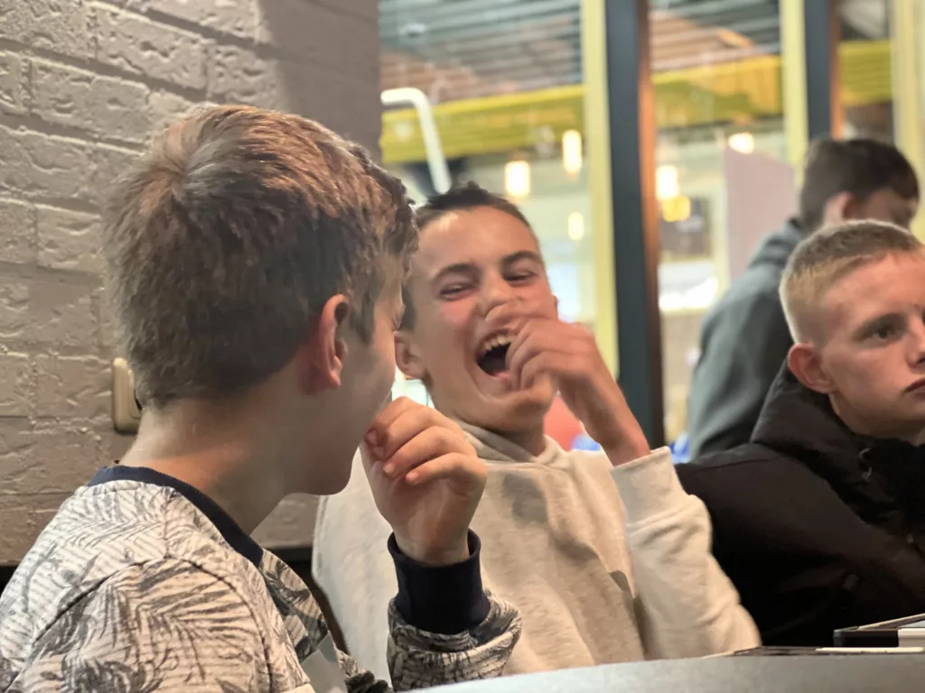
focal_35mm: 77
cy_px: 346
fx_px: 2058
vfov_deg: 19.1
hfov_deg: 25.3
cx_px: 462
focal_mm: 9
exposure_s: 1/20
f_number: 2.8
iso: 320
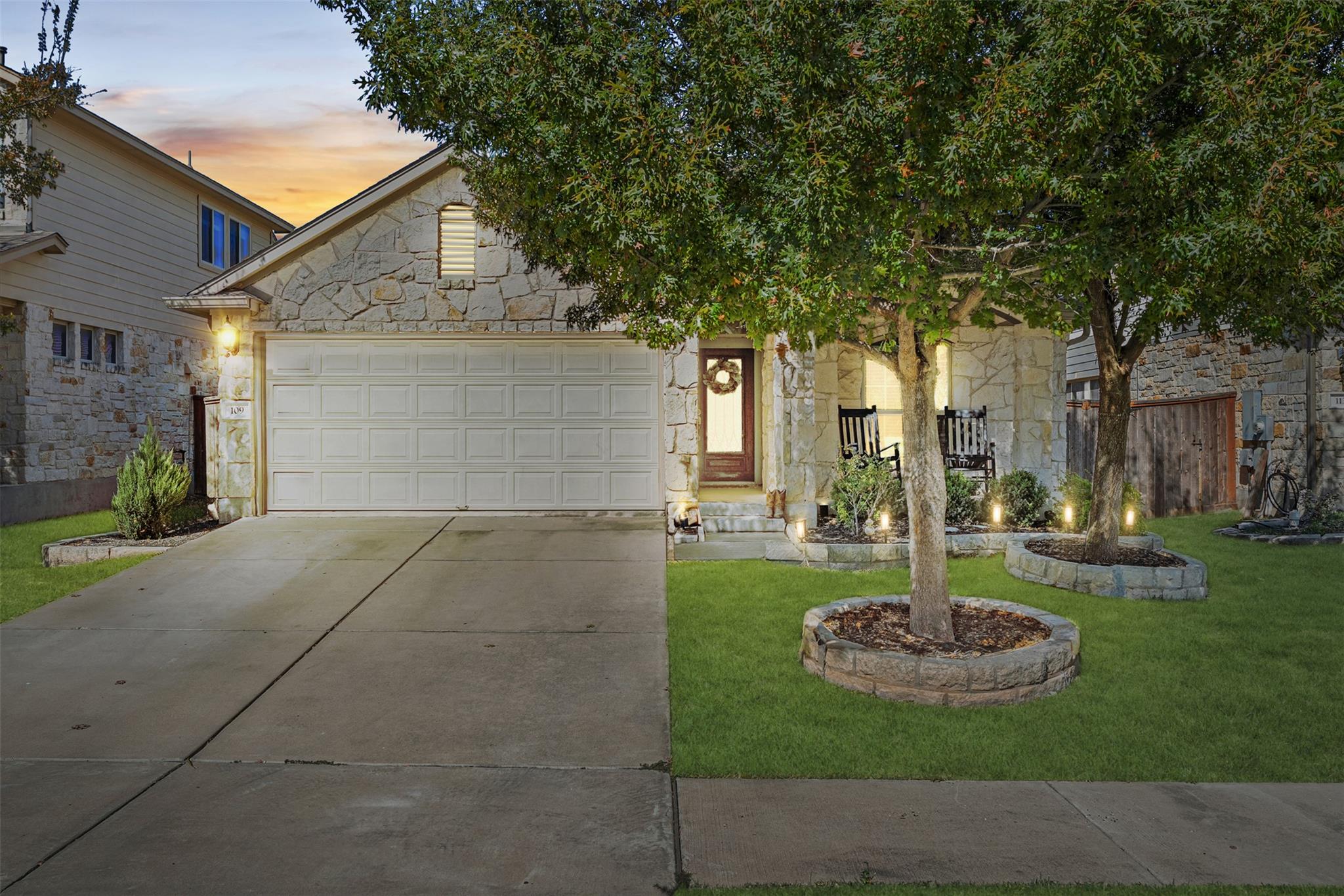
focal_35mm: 30
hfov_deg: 61.9
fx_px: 1120
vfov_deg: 43.6
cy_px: 448
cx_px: 672
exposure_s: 1/250
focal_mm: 30
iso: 125
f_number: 8
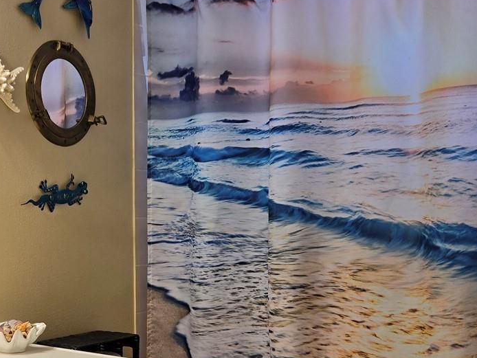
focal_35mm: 53
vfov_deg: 27.4
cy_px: 237
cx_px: 36
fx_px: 731
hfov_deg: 33.9
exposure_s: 1/120
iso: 64
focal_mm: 5.4
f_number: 1.8
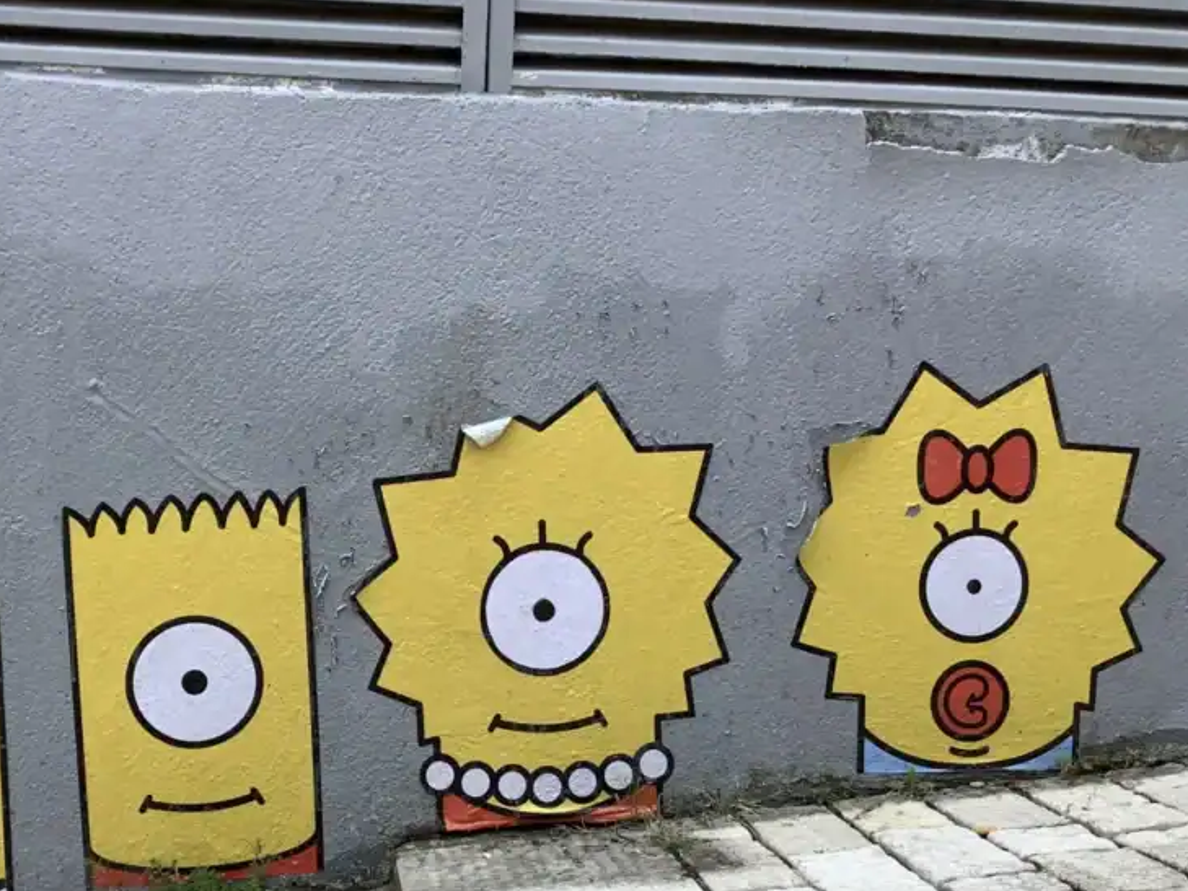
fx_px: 1751
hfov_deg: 36.5
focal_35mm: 51
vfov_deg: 28.4
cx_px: 279
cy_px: 603
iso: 25
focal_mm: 3.3
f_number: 2.4
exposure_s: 1/536
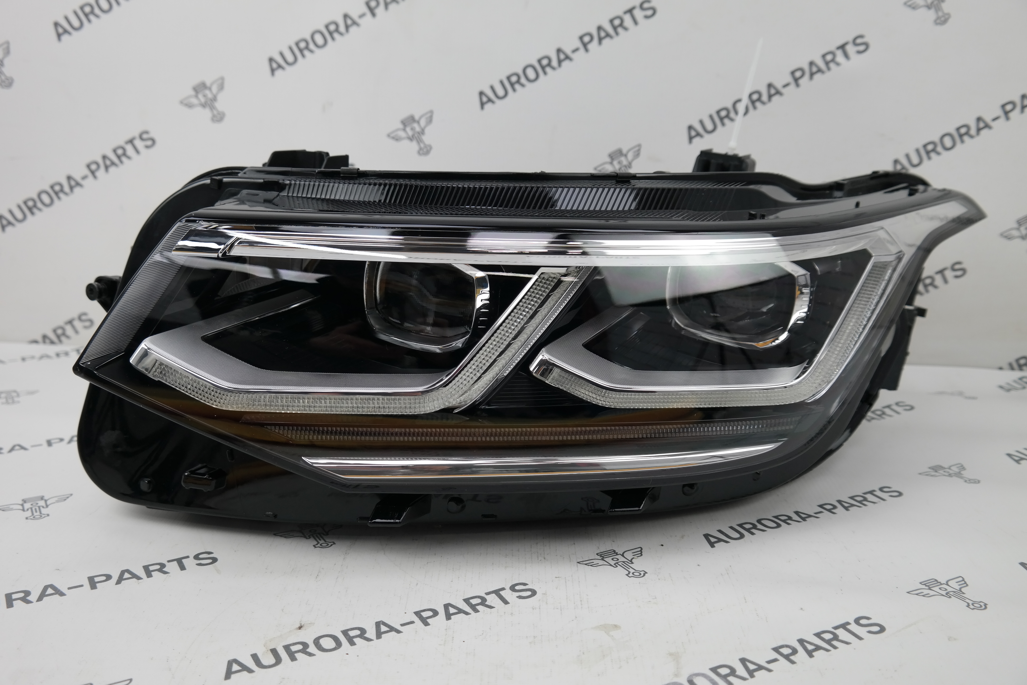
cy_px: 342
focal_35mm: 36
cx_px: 514
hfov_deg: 53.1
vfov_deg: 36.9
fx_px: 1027
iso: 200
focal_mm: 24
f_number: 4
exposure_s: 1/100
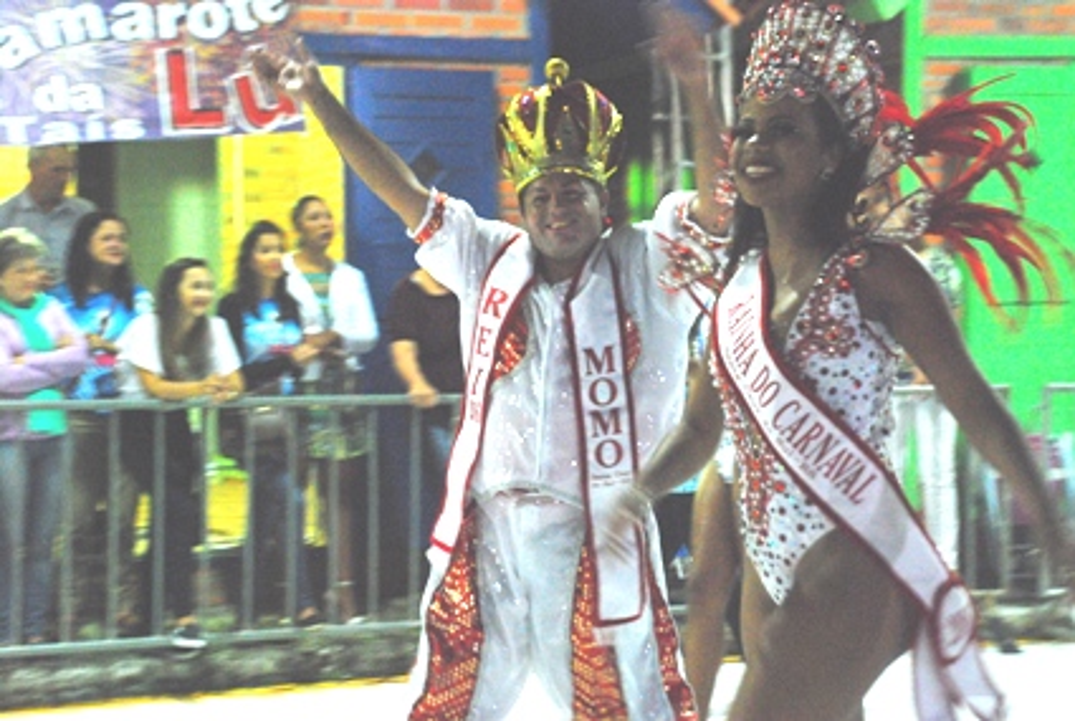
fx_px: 2333
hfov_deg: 25.9
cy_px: 360
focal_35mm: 78
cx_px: 538
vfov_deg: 17.6
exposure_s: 1/40
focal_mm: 52
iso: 1600
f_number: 5
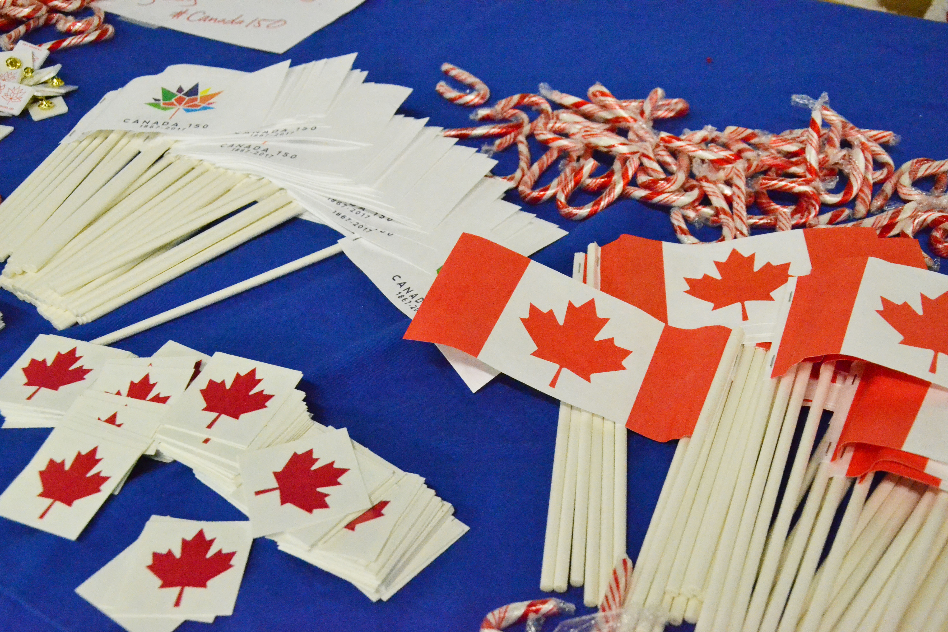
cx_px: 474
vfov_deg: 31.9
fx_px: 1106
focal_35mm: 42
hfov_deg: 46.4
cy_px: 316
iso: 6400
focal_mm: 28
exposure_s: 1/160
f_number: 6.3
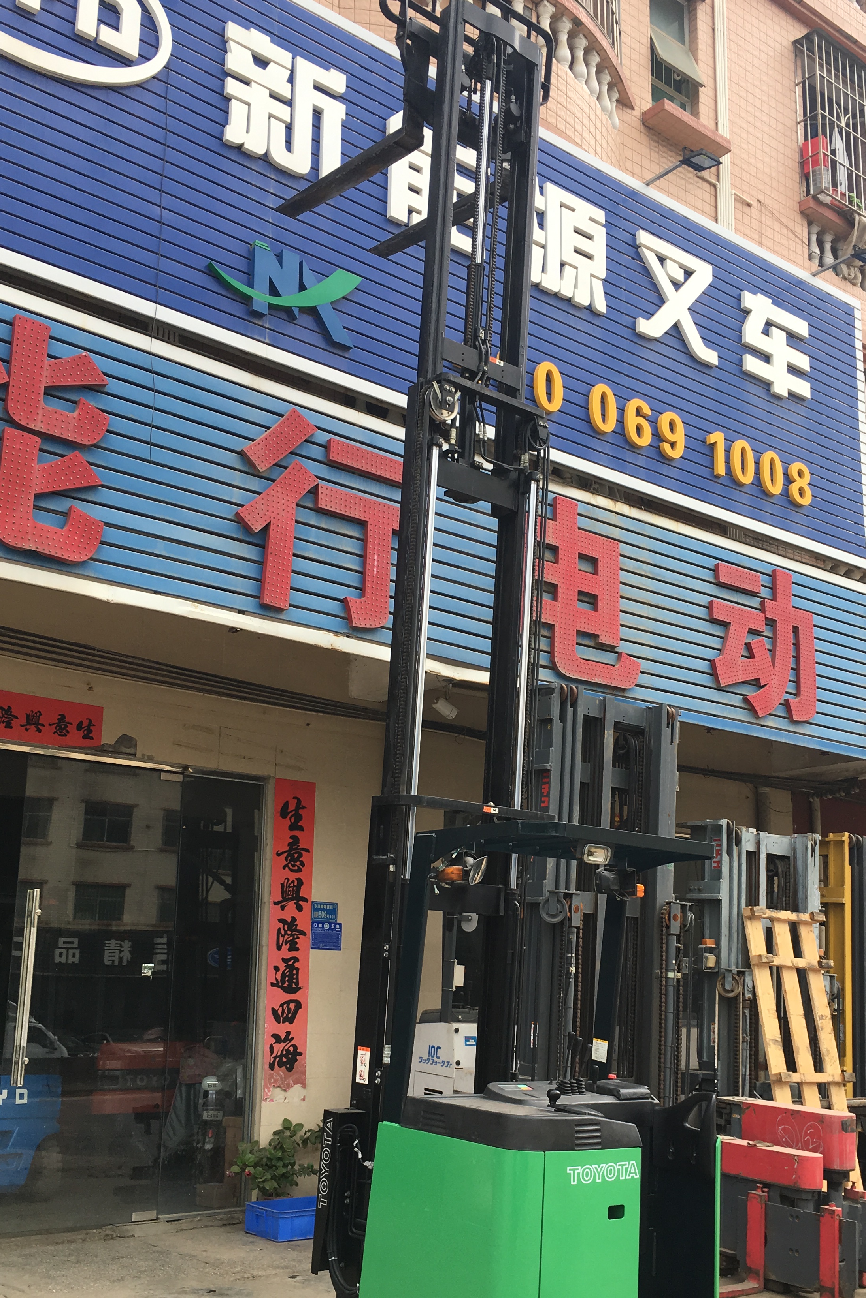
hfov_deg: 35.9
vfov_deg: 51.7
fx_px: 1335
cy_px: 748
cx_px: 494
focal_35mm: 37
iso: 25
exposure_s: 1/587
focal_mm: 4.15
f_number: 2.2
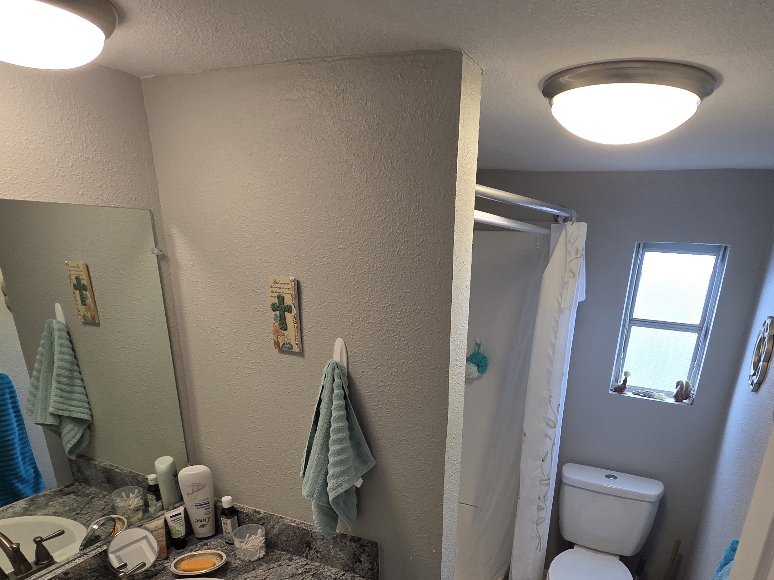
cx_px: 420
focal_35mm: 21
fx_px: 470
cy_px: 443
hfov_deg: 78.8
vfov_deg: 59.6
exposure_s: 1/120
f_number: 2.2
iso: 80
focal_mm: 2.2
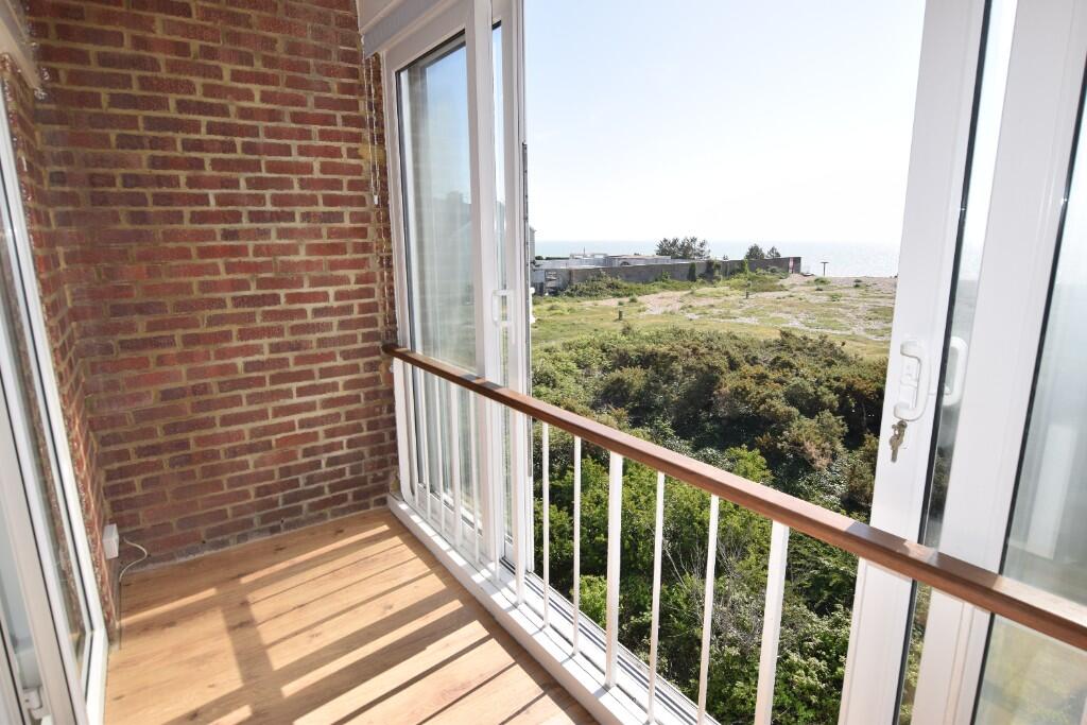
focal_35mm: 20
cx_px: 544
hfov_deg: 85.4
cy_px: 362
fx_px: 589
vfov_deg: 63.2
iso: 100
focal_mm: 13
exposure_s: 1/200
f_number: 6.3
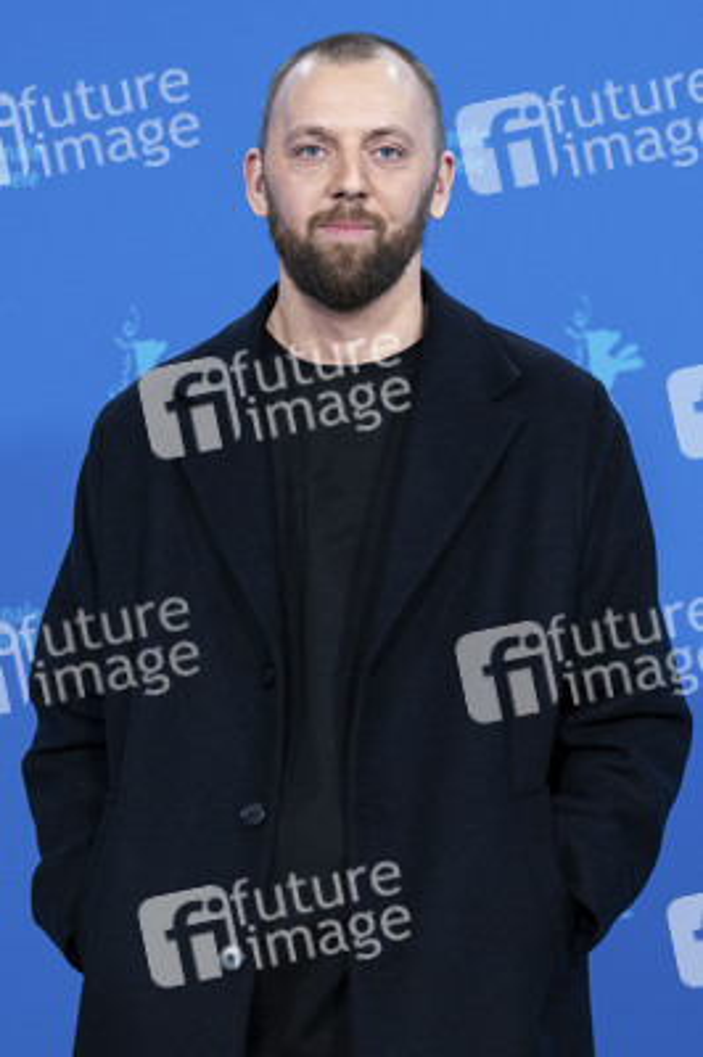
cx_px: 352
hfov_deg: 14.4
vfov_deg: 21.5
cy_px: 528
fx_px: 2787
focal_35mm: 95
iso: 1250
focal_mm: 63.4
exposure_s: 1/320
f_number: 2.8
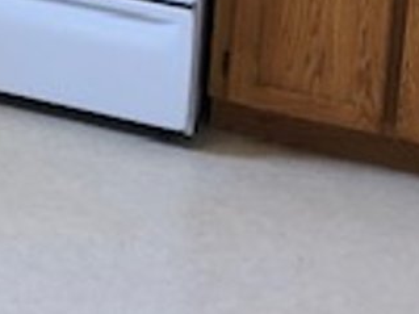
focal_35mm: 133
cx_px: -505
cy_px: -365
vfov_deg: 10.1
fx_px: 1609
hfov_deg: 12.4
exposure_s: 1/30
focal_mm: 4
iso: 25
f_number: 1.8
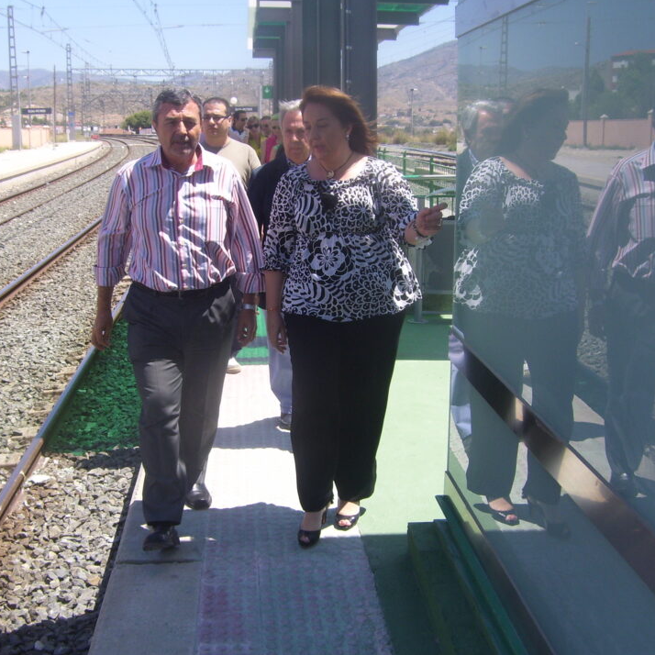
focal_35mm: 44
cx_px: 238
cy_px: 326
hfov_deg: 38.1
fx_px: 942
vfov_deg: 38.3
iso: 80
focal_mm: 6
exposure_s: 1/350
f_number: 4.8
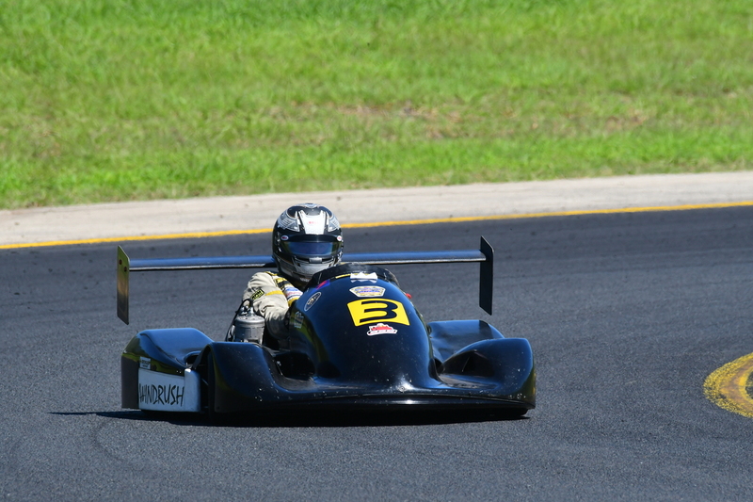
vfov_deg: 1.8
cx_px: 376
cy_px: 251
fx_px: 15683
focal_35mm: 750
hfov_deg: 2.8
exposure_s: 1/640
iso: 500
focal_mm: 500
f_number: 11
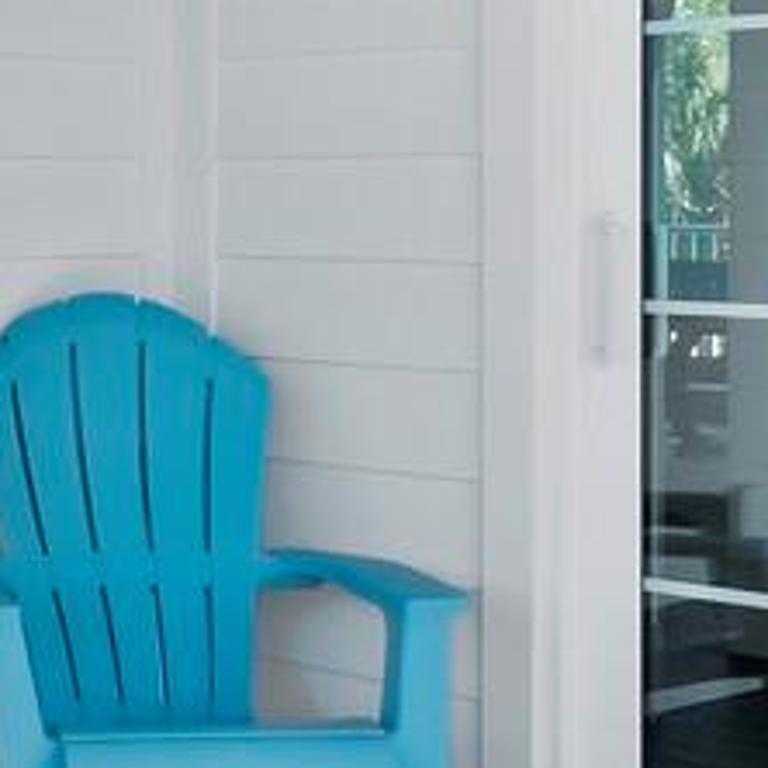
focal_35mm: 89
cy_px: 178
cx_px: -448
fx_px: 2234
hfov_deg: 17.2
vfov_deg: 19.4
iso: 400
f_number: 11
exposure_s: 1/40
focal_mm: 7
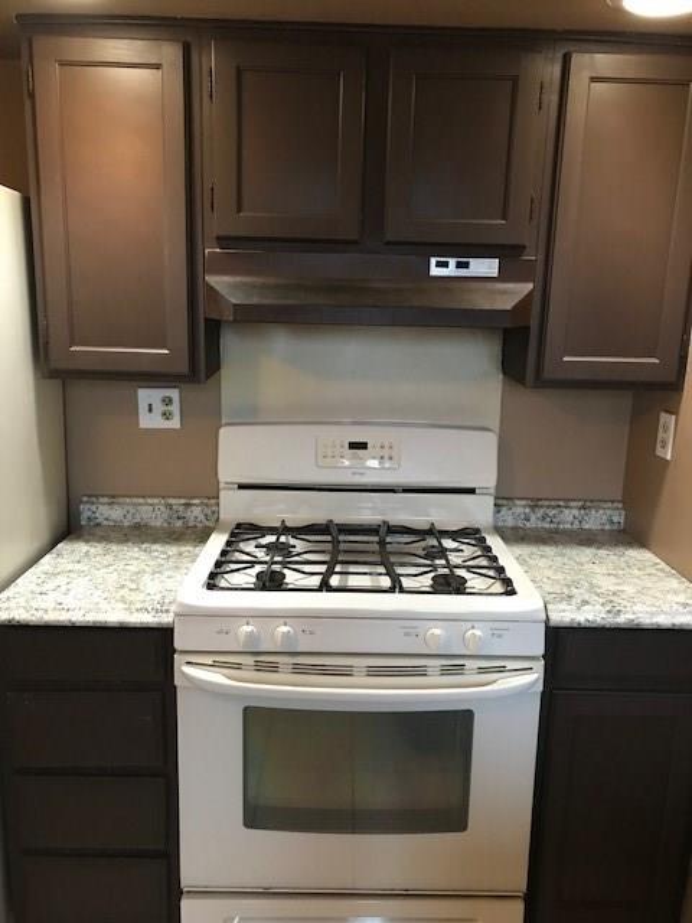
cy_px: 462
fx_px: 746
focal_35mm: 28
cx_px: 346
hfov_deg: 49.7
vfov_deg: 63.4
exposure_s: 1/15
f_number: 1.8
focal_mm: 3.99
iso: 100
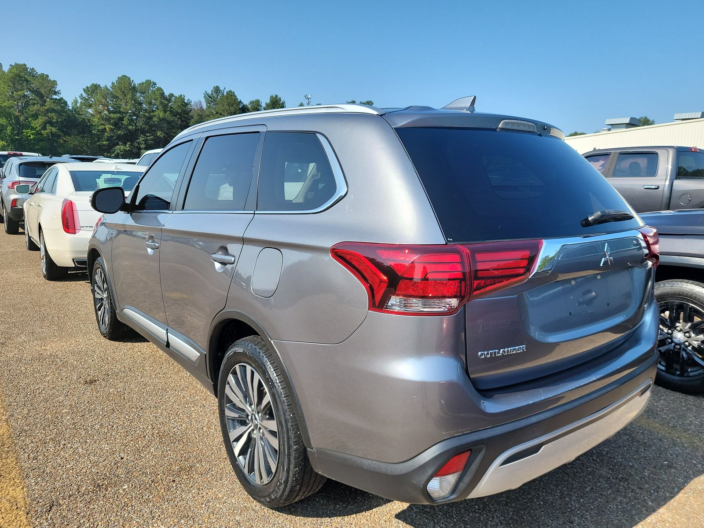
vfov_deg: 56.8
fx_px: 488
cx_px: 352
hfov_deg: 71.6
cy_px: 264
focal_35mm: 24
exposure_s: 1/573
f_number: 1.8
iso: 50
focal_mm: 6.7
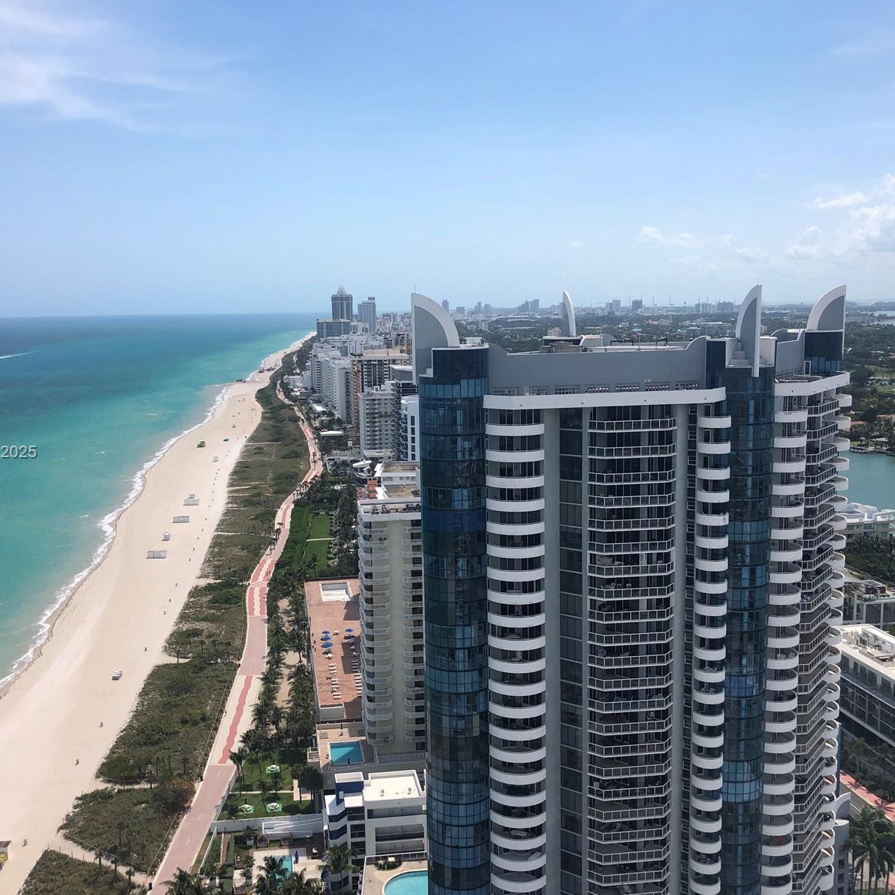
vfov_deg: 48.4
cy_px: 453
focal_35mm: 34
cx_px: 406
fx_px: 995
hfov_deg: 48.4
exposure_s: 1/3472
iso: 20
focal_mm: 3.99
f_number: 1.8
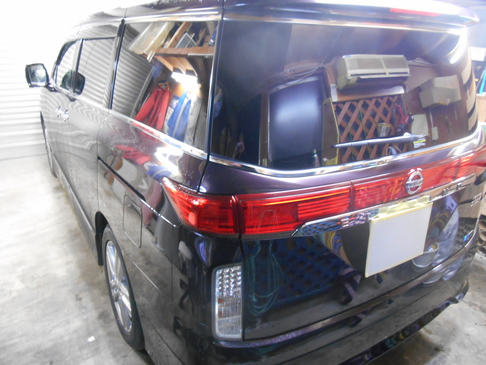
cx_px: 243
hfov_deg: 67.3
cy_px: 182
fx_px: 365
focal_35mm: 26
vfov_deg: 53.1
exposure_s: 1/8
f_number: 3.4
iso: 560
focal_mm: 4.7
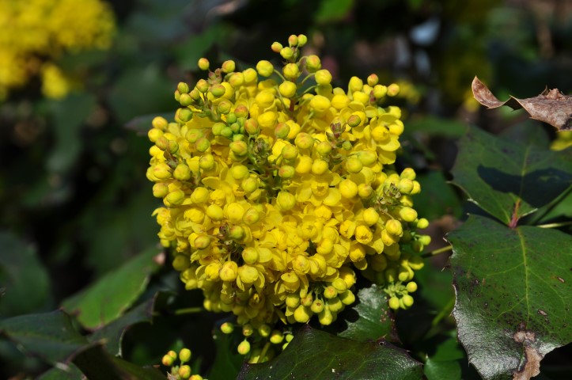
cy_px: 190
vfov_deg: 10.7
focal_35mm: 128
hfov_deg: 16.1
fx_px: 2023
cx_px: 286
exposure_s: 1/500
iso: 200
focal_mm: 85
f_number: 10
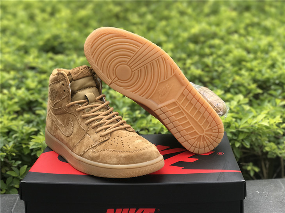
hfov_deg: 33.8
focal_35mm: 57
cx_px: 142
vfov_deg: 25.6
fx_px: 469
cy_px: 106
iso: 20
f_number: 2.8
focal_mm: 6.6
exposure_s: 1/147
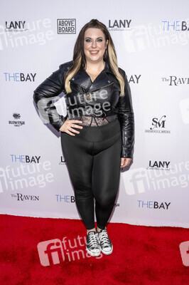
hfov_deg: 37.8
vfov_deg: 54.5
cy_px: 142
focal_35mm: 35
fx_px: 276
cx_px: 94
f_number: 5.6
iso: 800
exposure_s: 1/200
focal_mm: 35
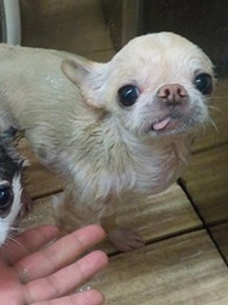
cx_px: 41
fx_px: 439
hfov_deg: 28.4
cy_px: 128
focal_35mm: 50
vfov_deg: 38.1
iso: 800
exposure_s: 1/40
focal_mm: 4.1
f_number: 3.3
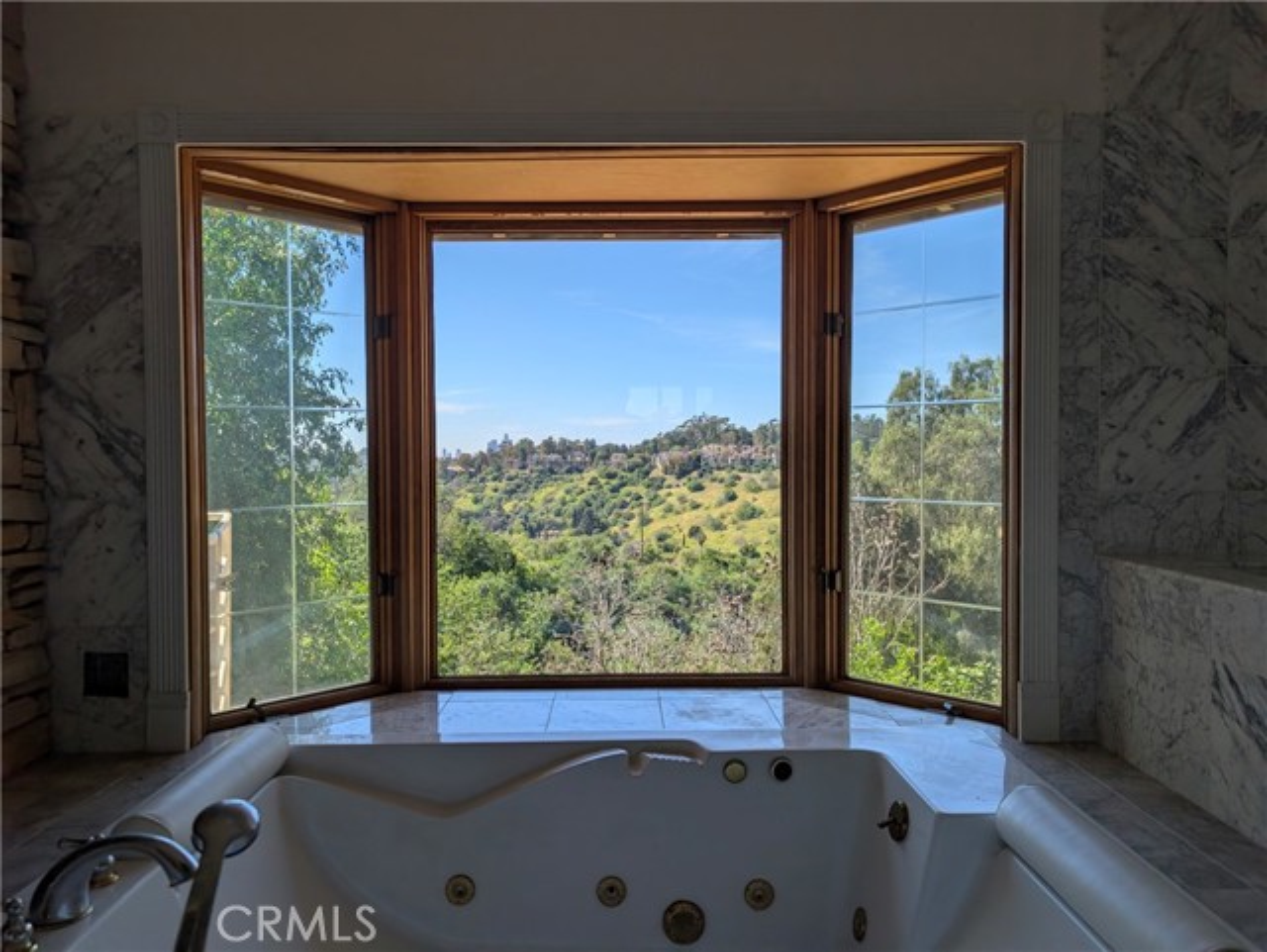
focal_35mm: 24
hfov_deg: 71.6
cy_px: 476
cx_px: 634
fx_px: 879
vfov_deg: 56.9
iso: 21
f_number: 1.68
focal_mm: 6.9
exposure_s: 1/782
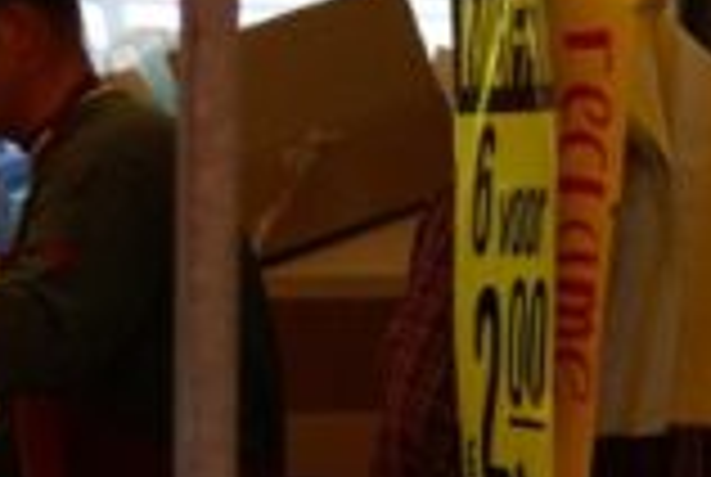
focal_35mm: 398
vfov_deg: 3.5
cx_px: 279
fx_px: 7875
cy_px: 479
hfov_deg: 5.2
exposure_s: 1/160
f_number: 7.1
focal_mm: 70
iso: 100
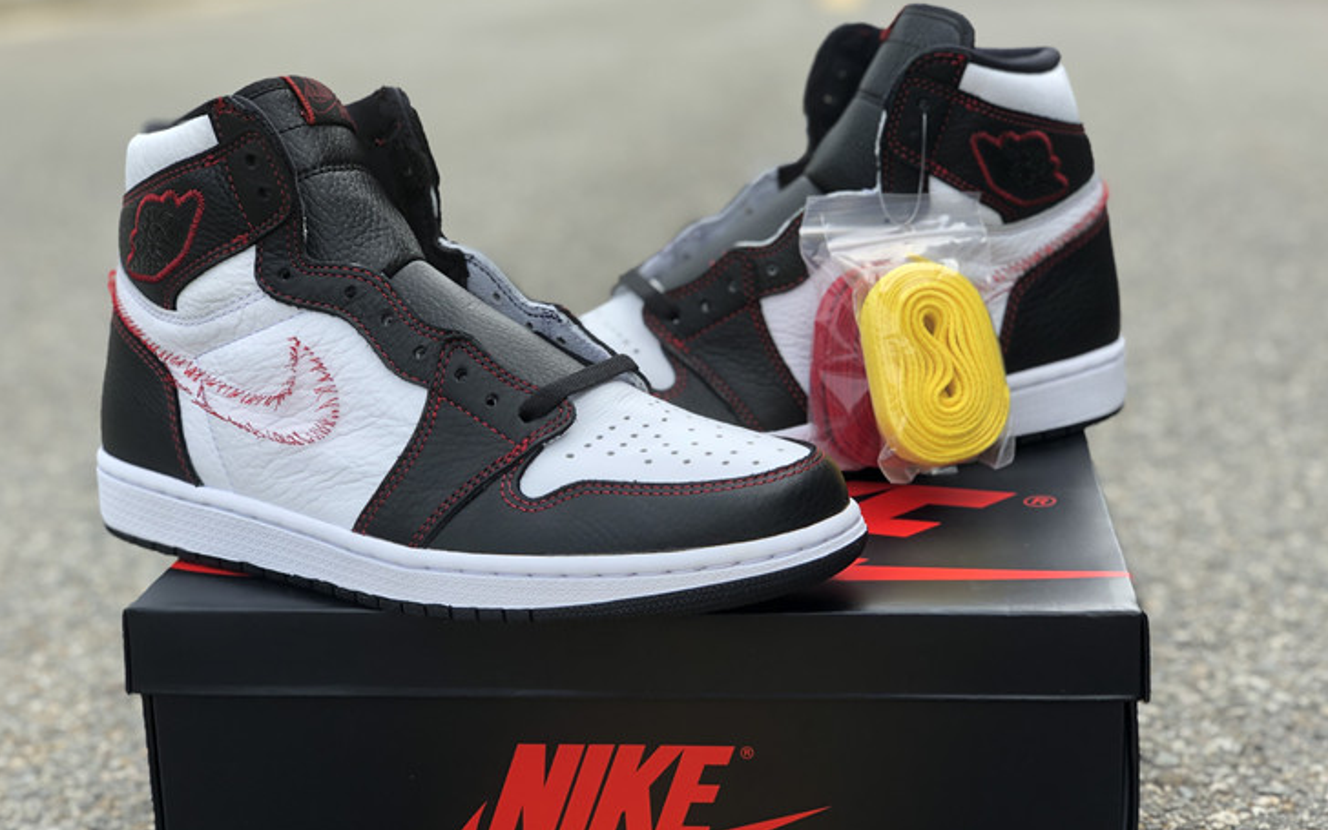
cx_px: 660
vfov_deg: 23.1
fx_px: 2027
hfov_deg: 36.3
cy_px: 437
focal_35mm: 56
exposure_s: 1/223
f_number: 2.4
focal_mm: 6
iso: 16
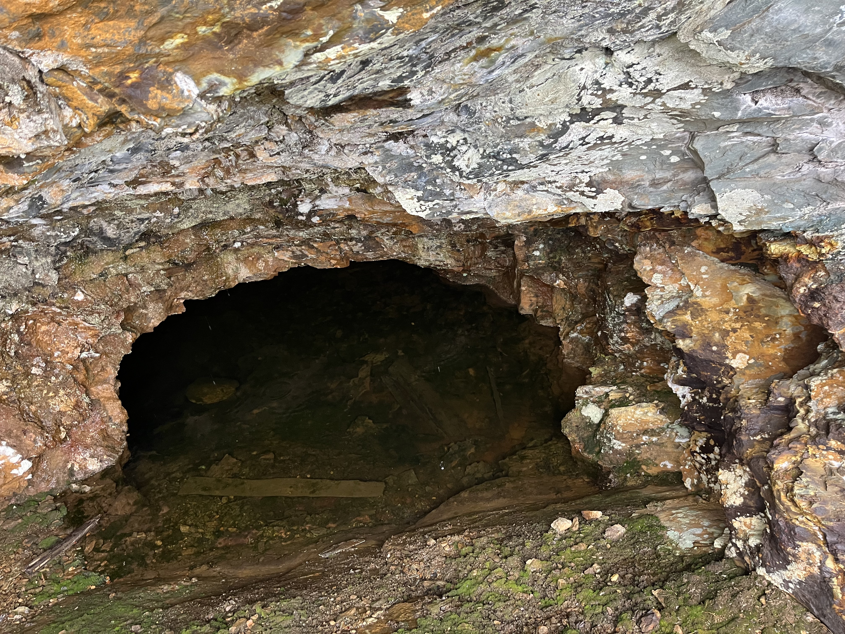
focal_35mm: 26
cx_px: 422
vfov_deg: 53.1
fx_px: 635
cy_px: 317
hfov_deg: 67.3
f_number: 1.6
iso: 160
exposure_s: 1/60
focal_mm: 5.1
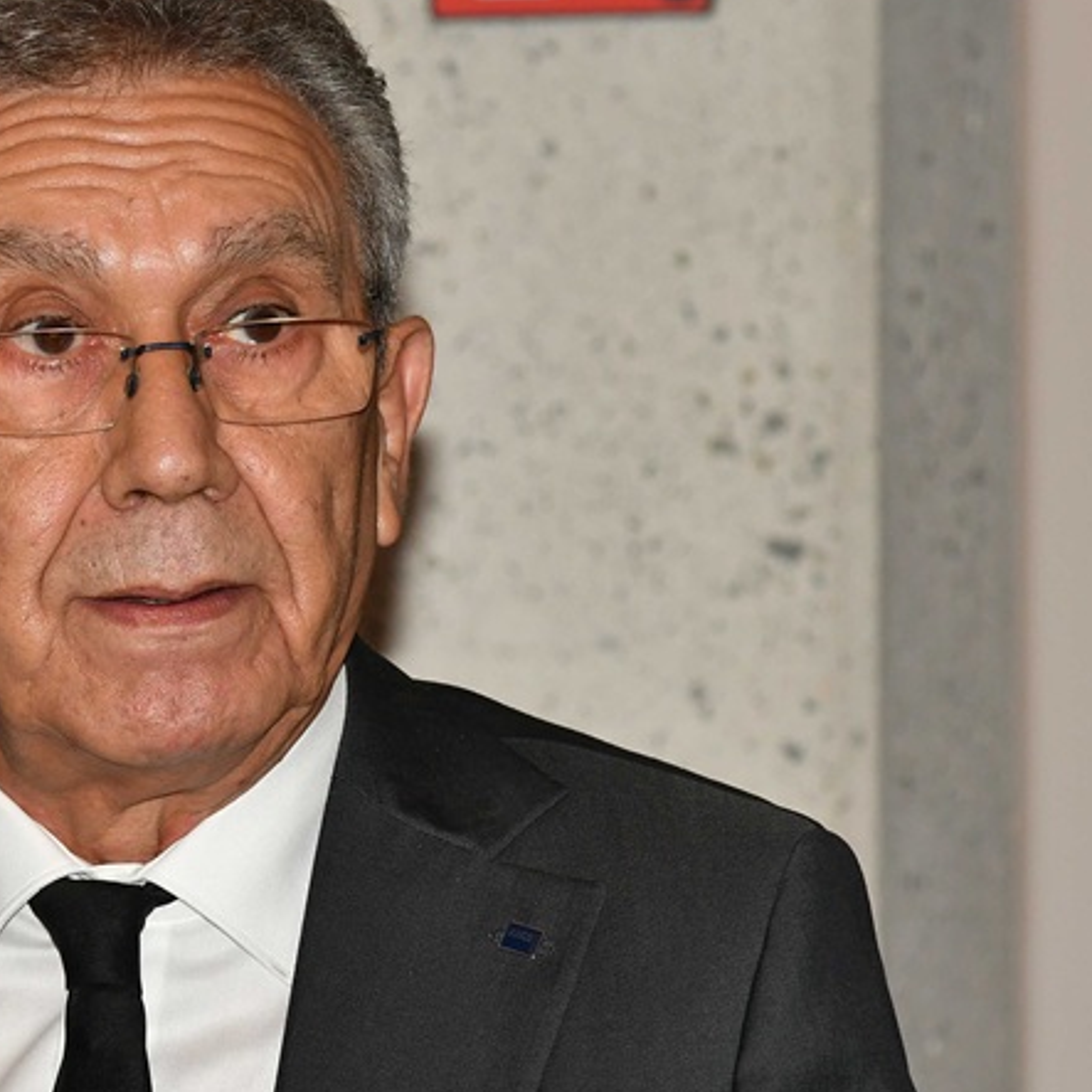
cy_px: 594
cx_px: 2
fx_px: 15273
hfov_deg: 4.1
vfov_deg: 4.1
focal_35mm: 428
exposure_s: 1/200
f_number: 7.1
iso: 800
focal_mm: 155
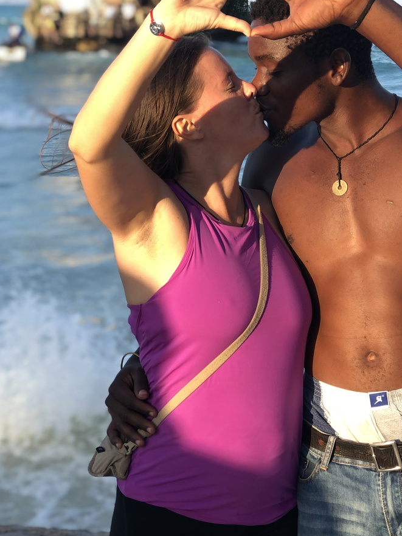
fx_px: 1255
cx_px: 266
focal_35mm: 81
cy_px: 194
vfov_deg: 24.1
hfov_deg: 18.2
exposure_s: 1/120
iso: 25
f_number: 2.8
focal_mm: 6.6
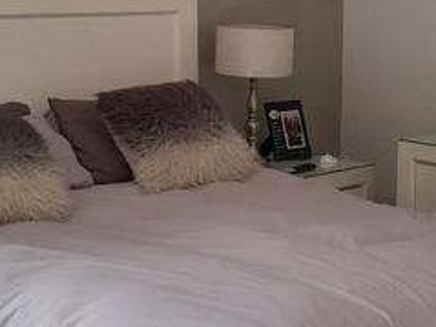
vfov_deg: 16.9
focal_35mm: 87
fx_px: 1095
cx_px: 274
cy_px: 84
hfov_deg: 22.5
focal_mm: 3.98
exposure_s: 1/60
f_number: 1.8
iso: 80
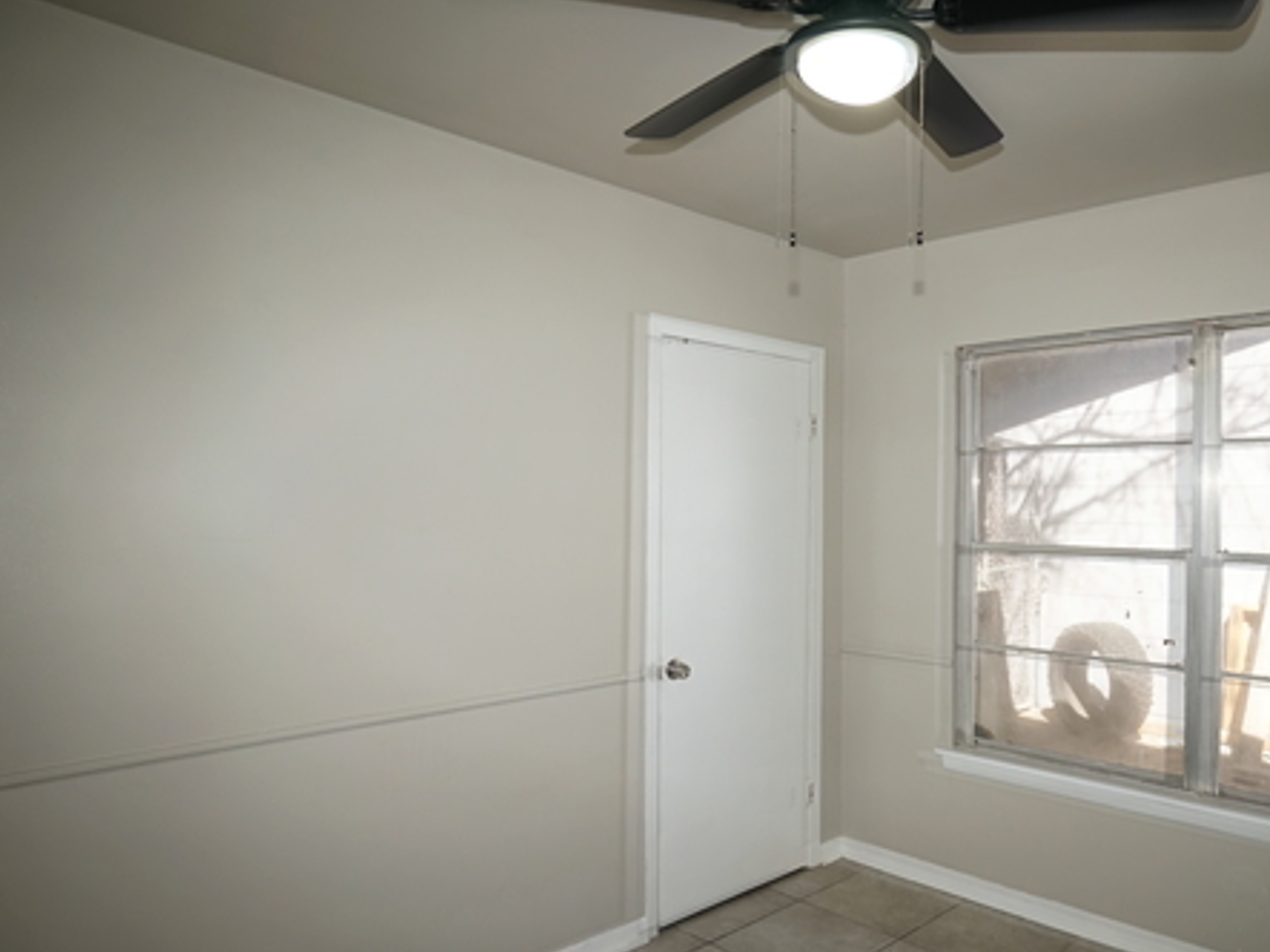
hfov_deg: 67.9
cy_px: 500
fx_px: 917
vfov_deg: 54.8
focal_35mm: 25
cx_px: 826
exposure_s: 1/60
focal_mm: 12
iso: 160
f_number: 4
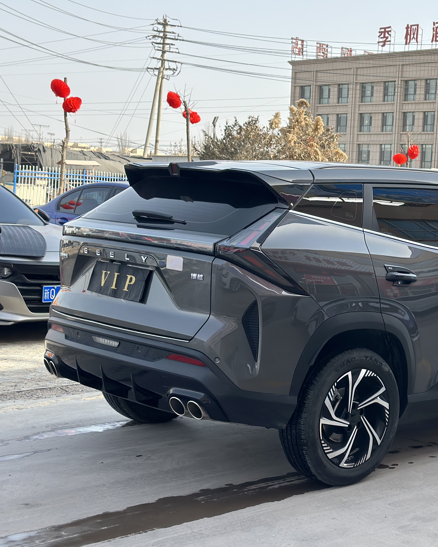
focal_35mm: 63
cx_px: 360
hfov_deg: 23.8
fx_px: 1021
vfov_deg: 30.0
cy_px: 275
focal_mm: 6.86
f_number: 1.78
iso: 80
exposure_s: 1/1880
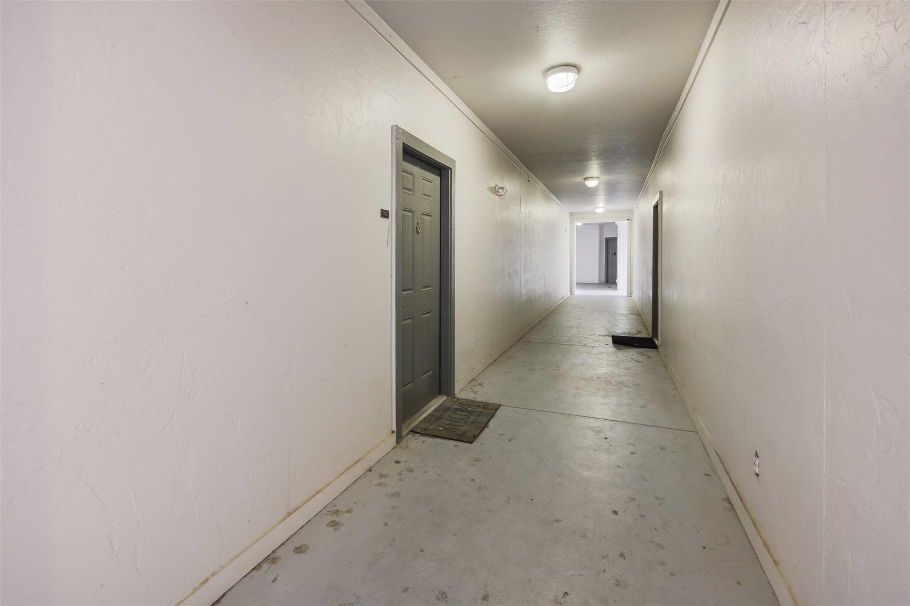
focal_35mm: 15
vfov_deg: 77.3
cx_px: 455
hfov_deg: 100.4
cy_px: 303
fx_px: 379
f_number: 8
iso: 200
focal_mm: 10
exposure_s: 2
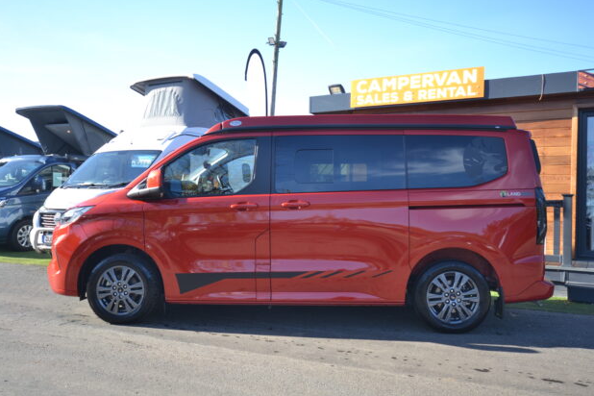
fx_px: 511
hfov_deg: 60.3
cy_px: 194
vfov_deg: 42.3
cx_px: 302
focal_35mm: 31
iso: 100
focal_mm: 20
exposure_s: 1/100
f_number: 5.6
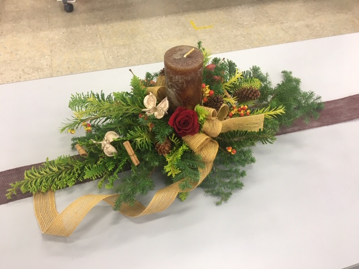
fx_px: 301
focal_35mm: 29
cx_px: 180
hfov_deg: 61.7
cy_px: 134
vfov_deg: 48.2
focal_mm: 4.15
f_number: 2.2
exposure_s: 1/30
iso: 64
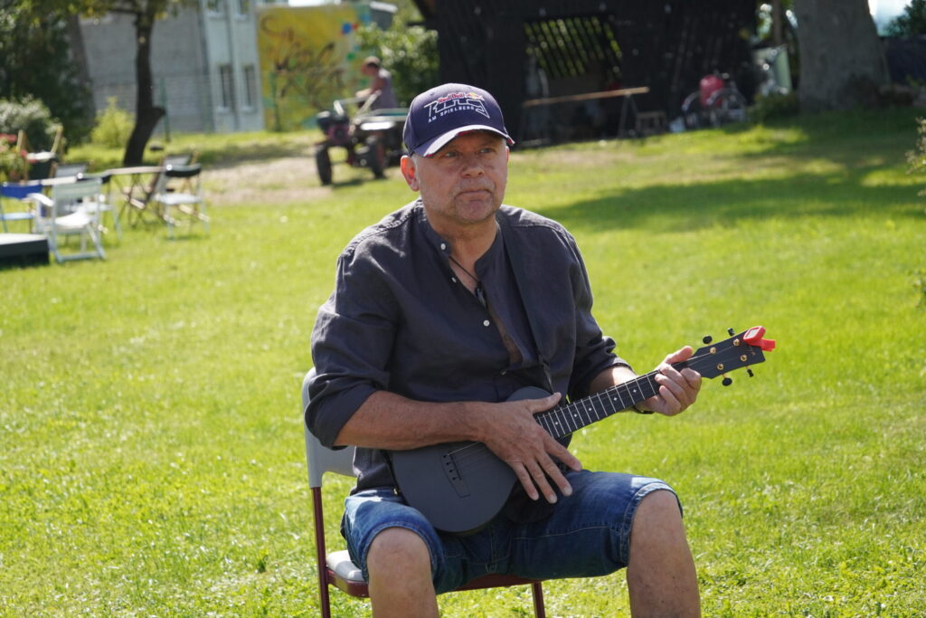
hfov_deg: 19.5
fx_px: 2701
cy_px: 309
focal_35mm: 105
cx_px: 463
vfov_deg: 13.0
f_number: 5
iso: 800
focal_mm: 70
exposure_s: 1/2000
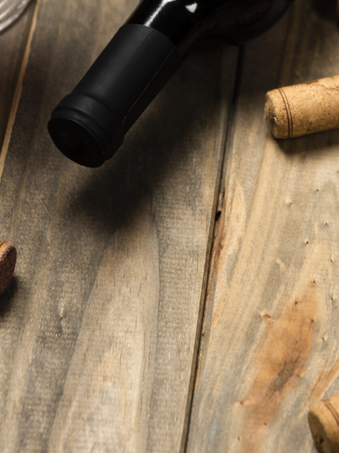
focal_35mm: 155
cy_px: 9
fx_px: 2024
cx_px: 262
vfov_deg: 12.6
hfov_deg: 9.6
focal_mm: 70
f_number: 4.5
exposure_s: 1/160
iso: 50
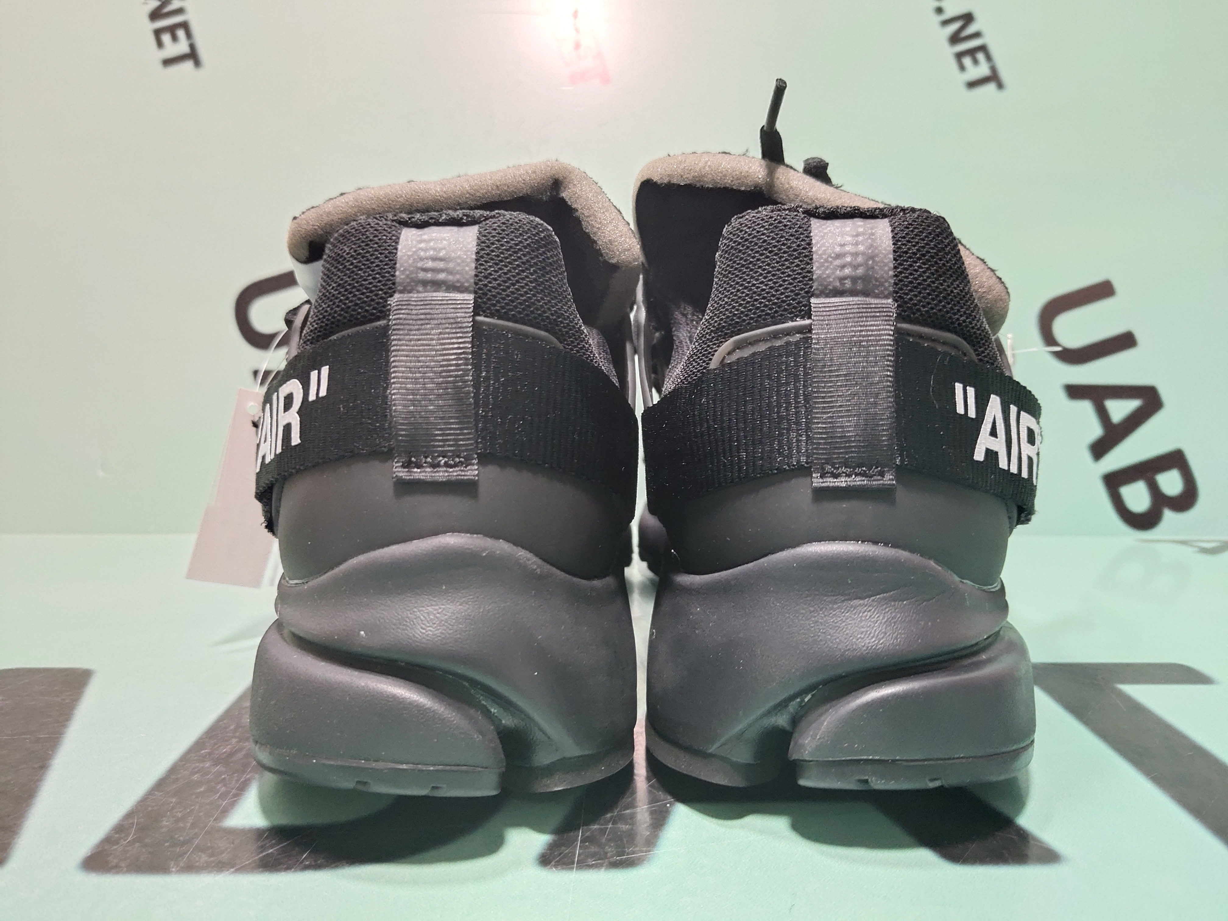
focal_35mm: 30
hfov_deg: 60.0
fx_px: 1064
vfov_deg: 46.8
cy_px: 460
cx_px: 614
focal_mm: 4.35
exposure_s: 1/284
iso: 50
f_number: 1.79
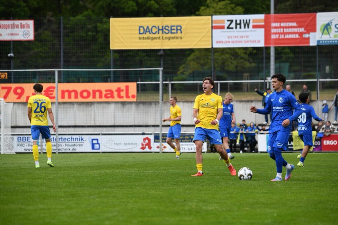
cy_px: 112
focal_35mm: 220
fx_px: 2065
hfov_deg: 9.4
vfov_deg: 6.2
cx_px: 169
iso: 1250
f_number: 6.3
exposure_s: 1/1600
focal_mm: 220
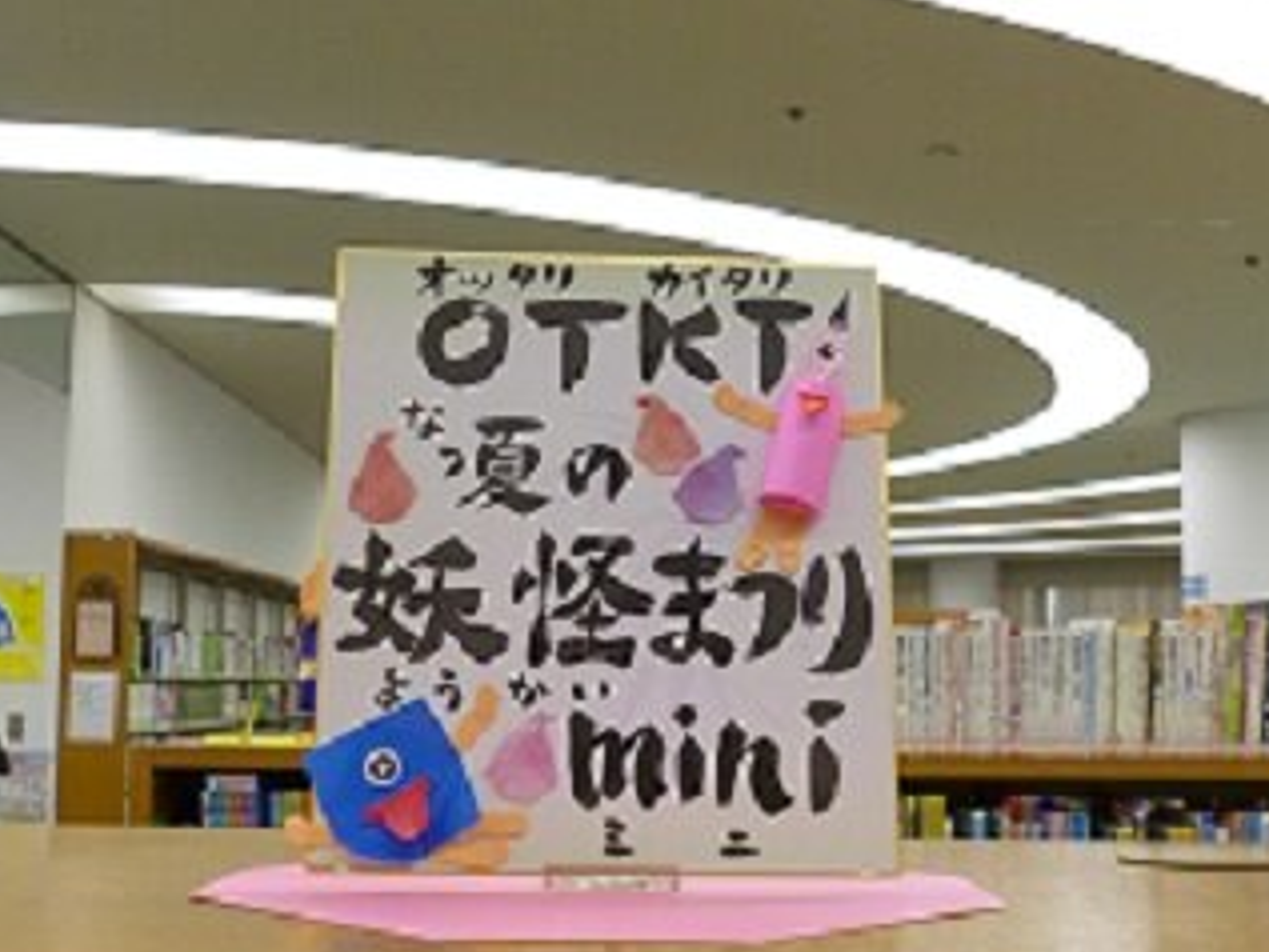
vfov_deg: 30.3
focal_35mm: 48
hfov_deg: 39.6
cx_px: 604
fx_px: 1760
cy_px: 468
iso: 320
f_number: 3.2
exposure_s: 1/60
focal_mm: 6.8
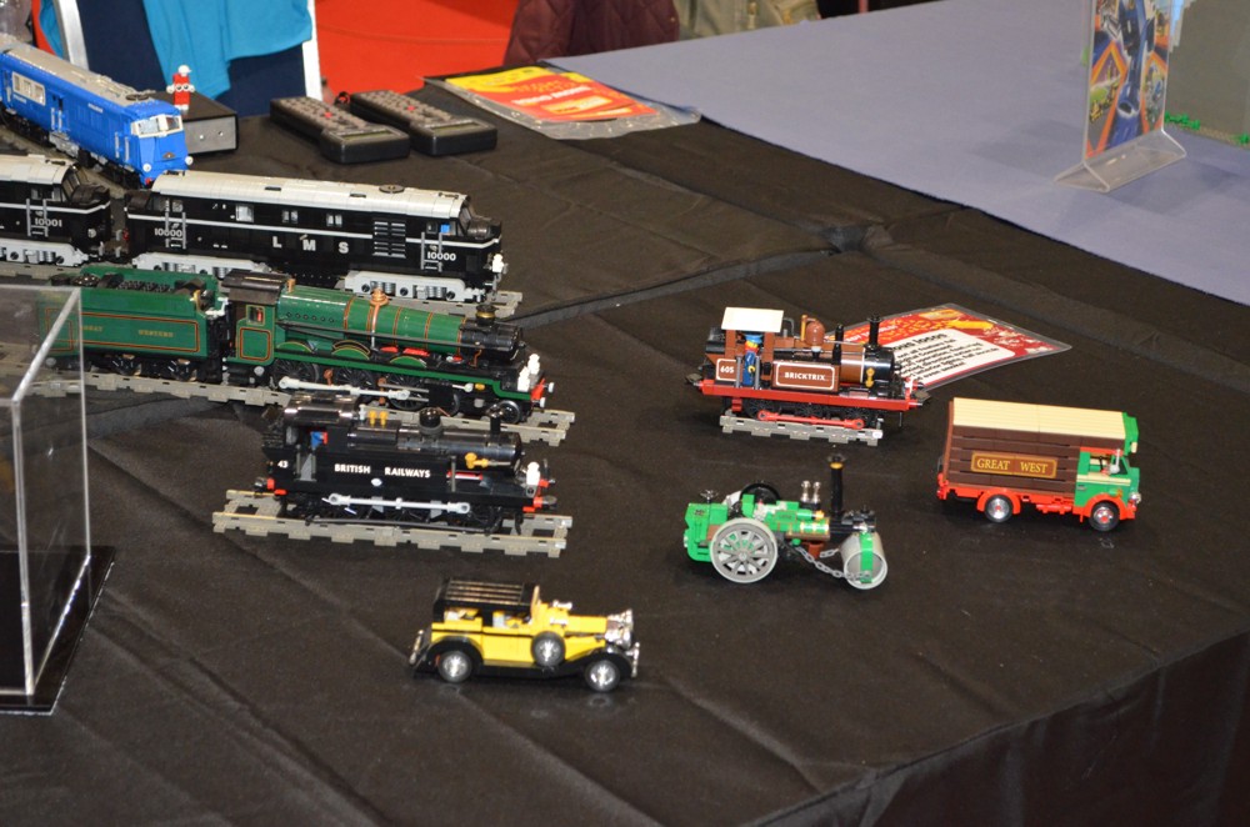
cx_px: 625
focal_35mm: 68
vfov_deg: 20.1
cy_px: 414
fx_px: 2339
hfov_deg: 29.9
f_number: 5.3
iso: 3200
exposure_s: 1/60
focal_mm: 45
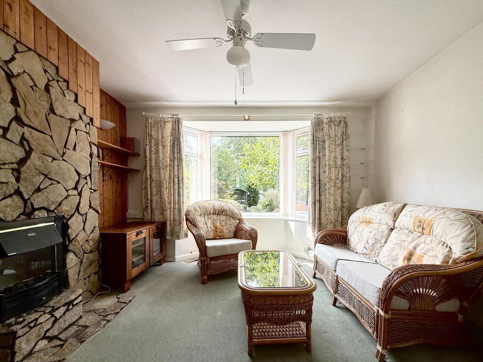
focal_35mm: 14
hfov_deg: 102.1
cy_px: 181
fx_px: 195
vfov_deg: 85.7
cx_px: 242
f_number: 2.2
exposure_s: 1/166
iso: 64
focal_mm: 2.22
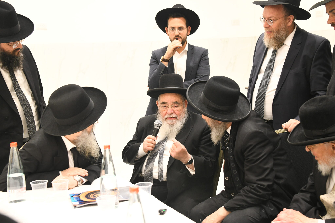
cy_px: 112
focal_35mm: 56
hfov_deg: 35.6
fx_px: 521
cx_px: 168
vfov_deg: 24.2
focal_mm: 56
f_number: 5.6
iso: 2500
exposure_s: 1/160
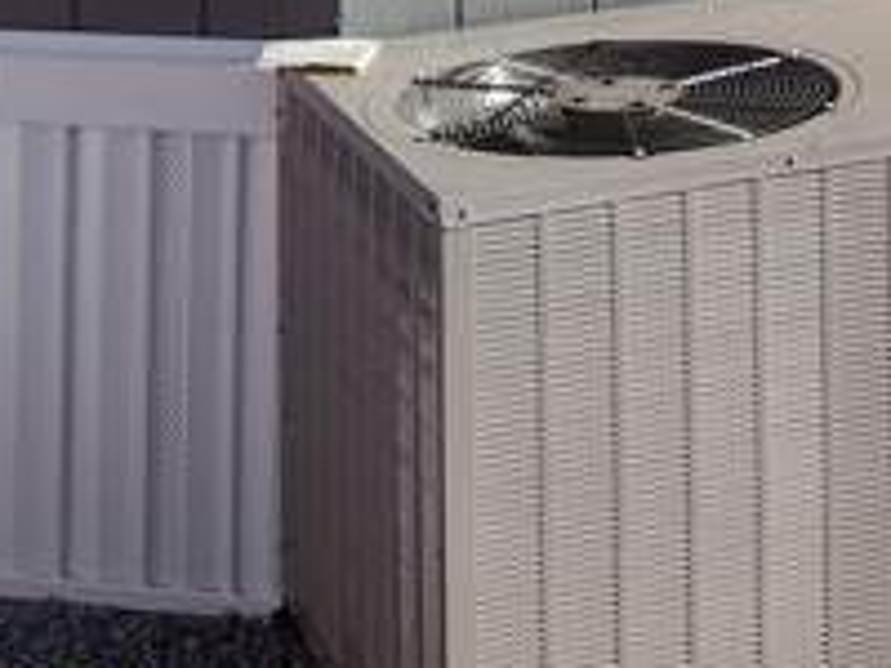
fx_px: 2780
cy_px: -574
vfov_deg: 12.4
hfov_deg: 17.6
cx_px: 976
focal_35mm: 108
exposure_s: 1/2131
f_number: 1.7
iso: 100
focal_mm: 4.71
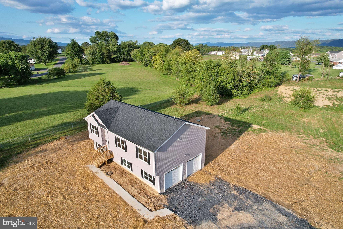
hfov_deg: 78.6
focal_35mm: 22
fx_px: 210
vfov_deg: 57.2
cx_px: 172
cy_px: 114
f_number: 2.8
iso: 100
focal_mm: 8.38
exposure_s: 1/1250
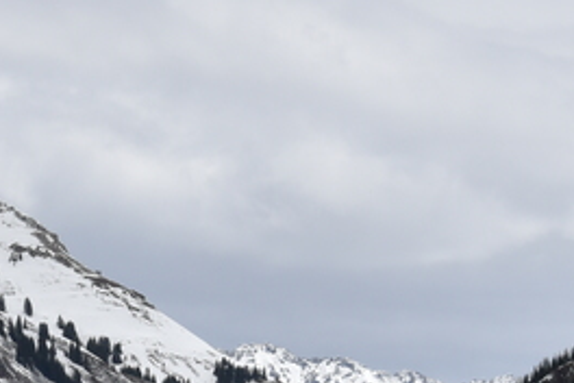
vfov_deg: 3.3
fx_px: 6585
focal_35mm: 413
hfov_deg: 5.0
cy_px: 522
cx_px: 91
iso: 100
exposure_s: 1/500
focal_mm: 85
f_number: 11
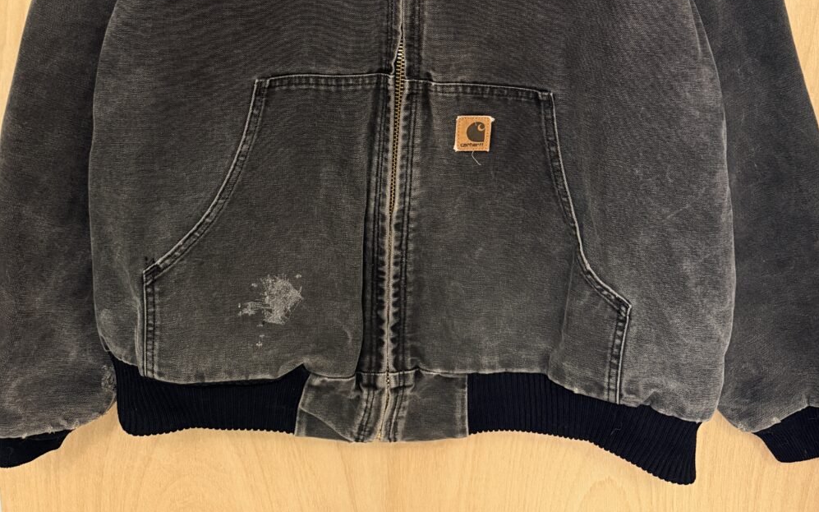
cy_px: -30
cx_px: 410
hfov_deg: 56.7
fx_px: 759
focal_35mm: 34
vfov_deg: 33.3
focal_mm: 6.76
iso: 500
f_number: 1.78
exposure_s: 1/60
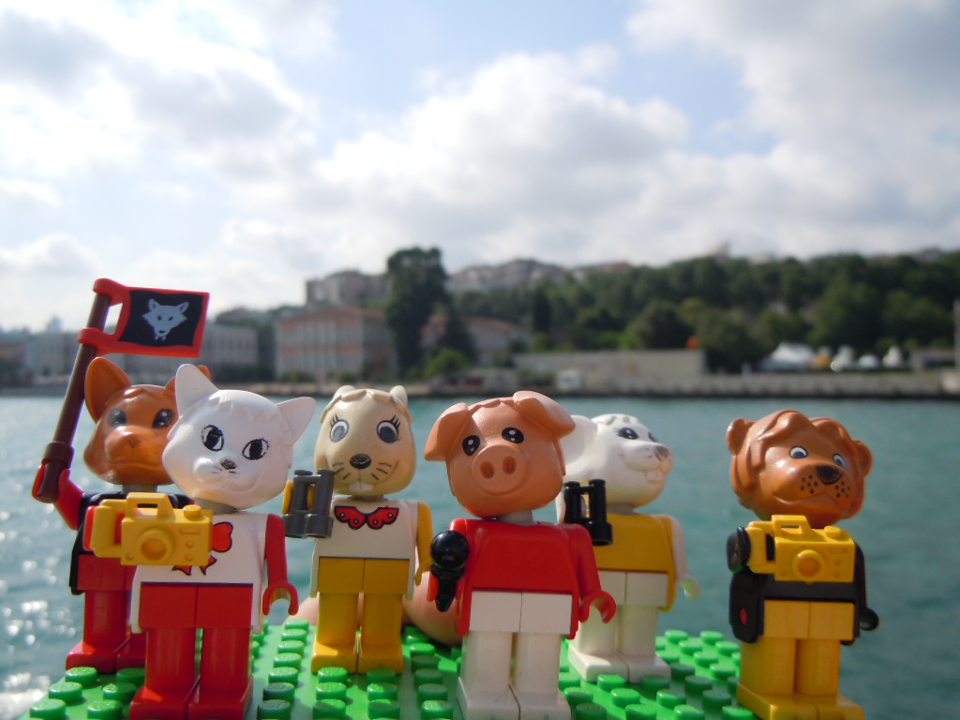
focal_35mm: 30
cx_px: 480
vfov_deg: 46.8
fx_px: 832
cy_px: 360
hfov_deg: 60.0
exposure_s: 1/400
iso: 100
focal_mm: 5.4
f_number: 7
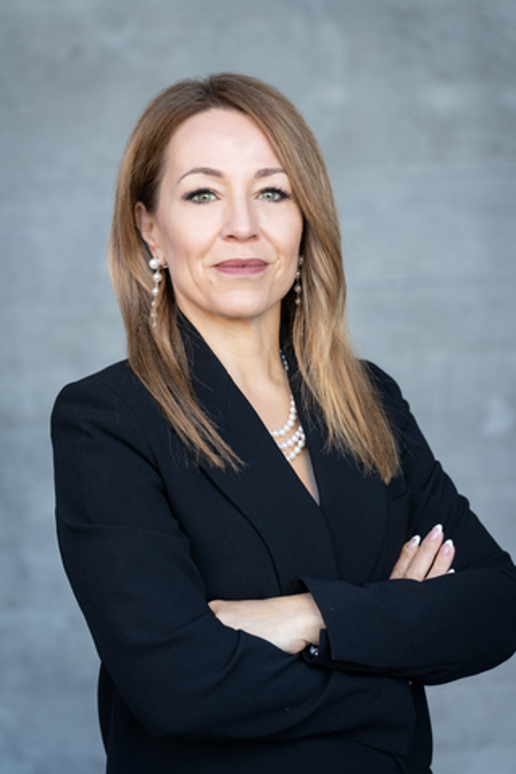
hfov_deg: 14.9
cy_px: 387
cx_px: 258
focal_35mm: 92
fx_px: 1978
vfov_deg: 22.1
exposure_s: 1/100
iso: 160
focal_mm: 92
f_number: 3.5
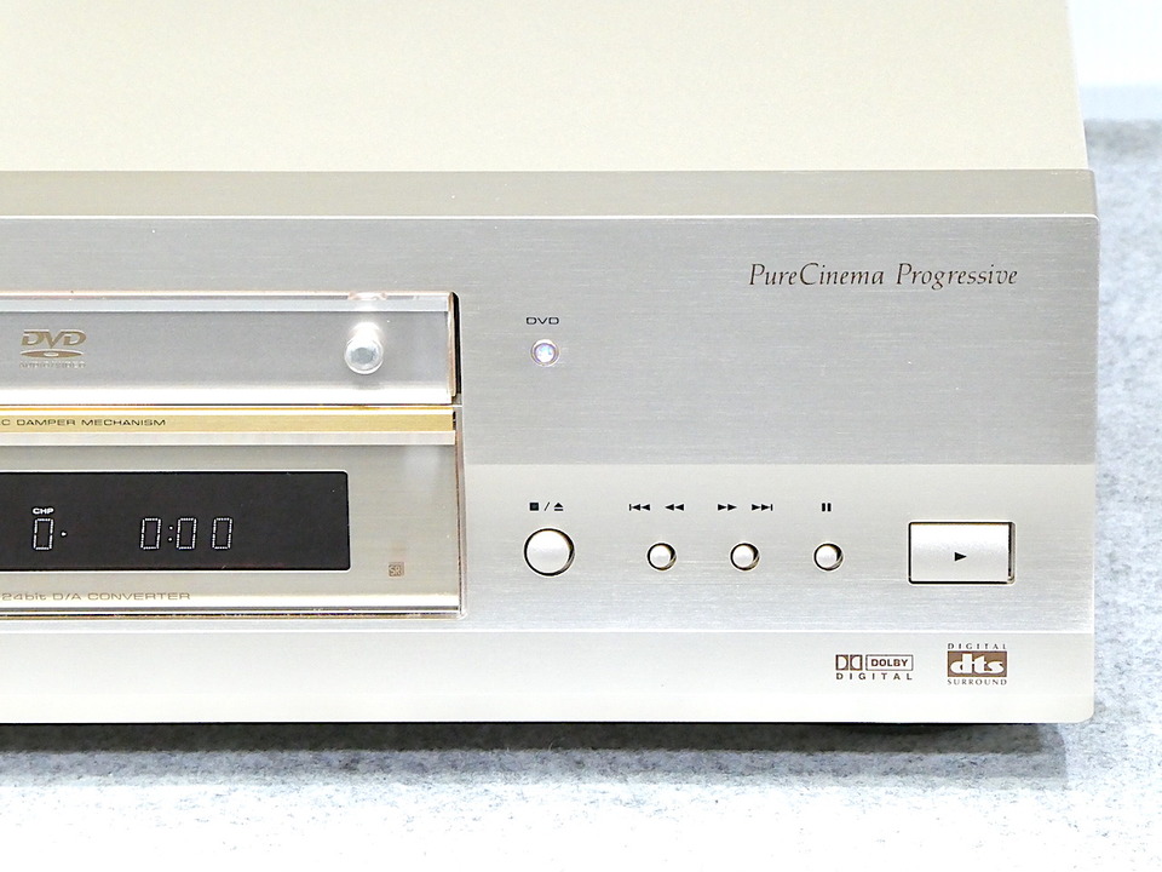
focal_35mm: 172
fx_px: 5774
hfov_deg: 11.5
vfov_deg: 8.6
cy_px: 436
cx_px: 581
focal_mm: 30.9
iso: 1600
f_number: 7.1
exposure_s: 1/10
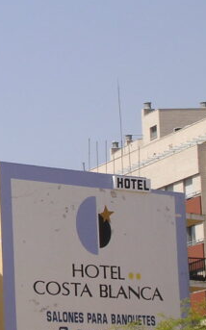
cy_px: 171
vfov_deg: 9.3
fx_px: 2033
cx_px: -109
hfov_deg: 5.7
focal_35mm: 226
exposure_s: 1/452
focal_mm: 15.9
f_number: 4.6
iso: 100
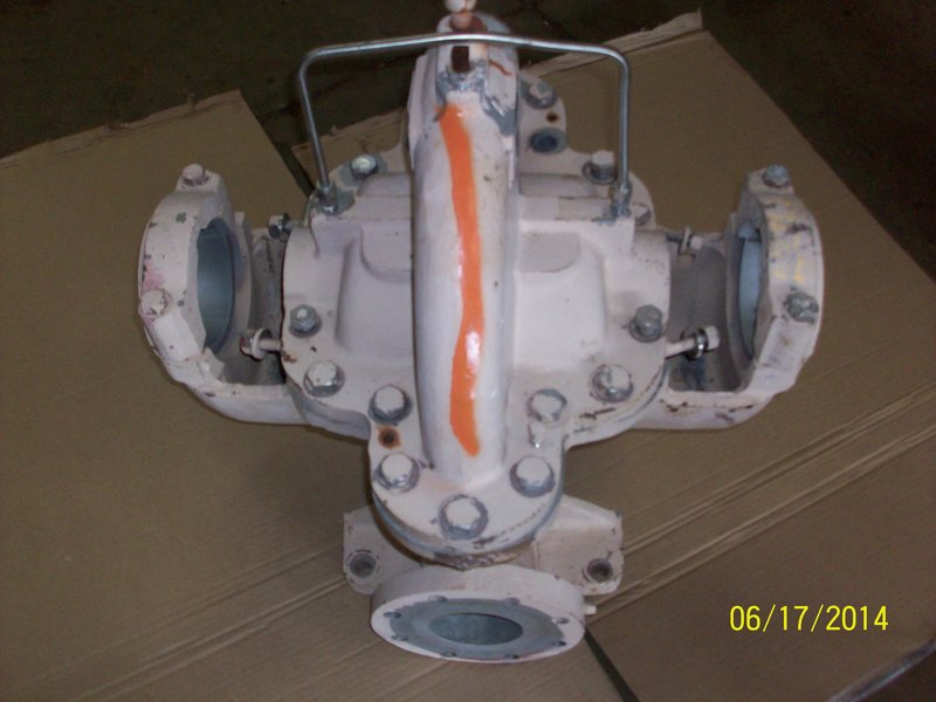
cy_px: 351
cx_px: 468
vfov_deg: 41.8
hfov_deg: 54.0
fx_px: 919
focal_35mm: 34
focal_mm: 5.7
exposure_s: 1/60
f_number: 2.8
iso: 160
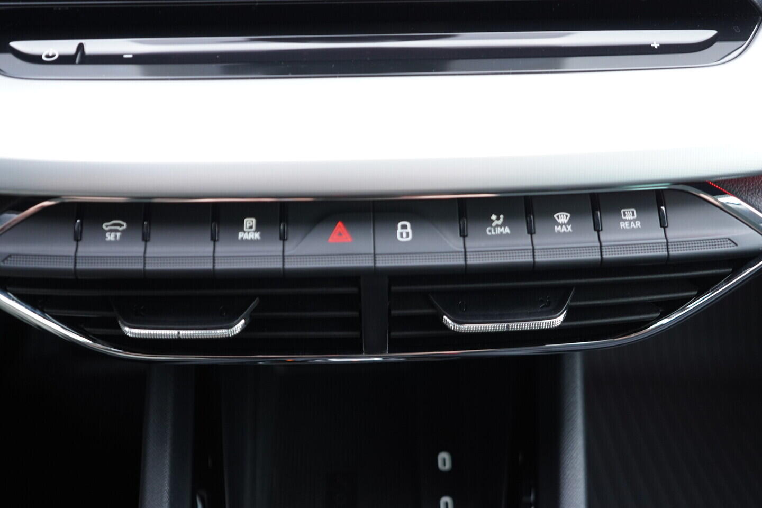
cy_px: 254
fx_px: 762
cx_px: 381
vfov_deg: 36.9
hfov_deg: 53.1
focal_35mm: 36
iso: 500
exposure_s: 1/40
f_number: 2.8
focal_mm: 24
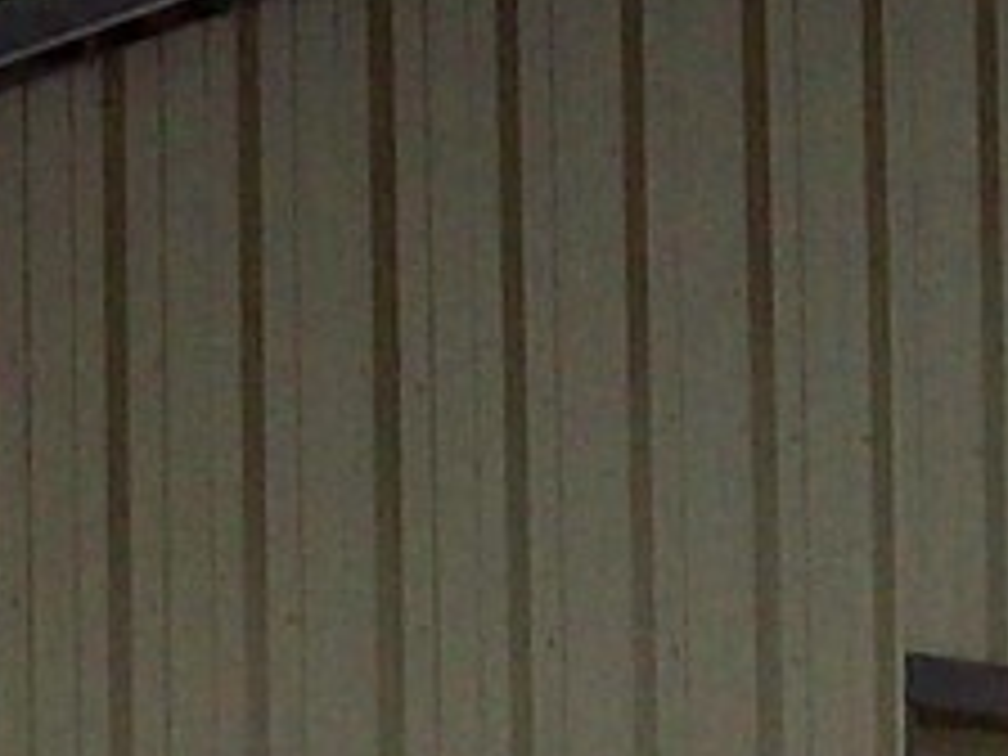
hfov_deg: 7.7
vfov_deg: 5.7
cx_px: 374
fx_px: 7484
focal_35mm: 257
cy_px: 1490
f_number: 4.8
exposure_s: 1/646
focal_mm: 6
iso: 80
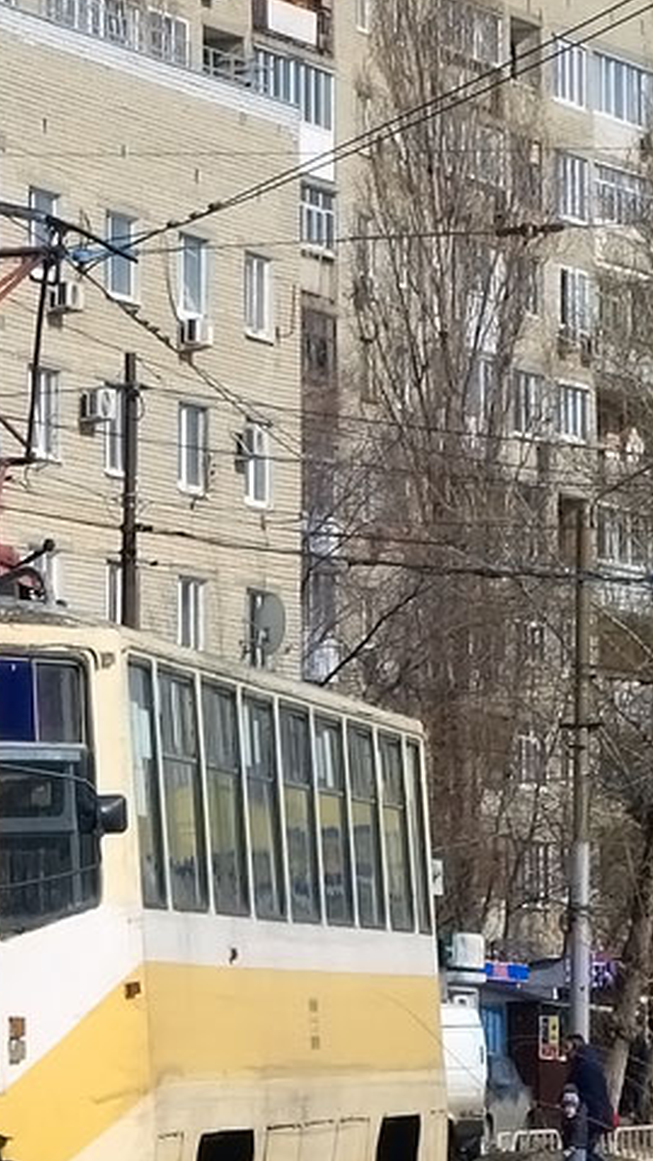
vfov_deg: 13.0
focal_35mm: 165
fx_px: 5079
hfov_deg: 7.3
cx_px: -191
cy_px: 585
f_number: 8
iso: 125
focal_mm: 23.27
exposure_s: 1/500
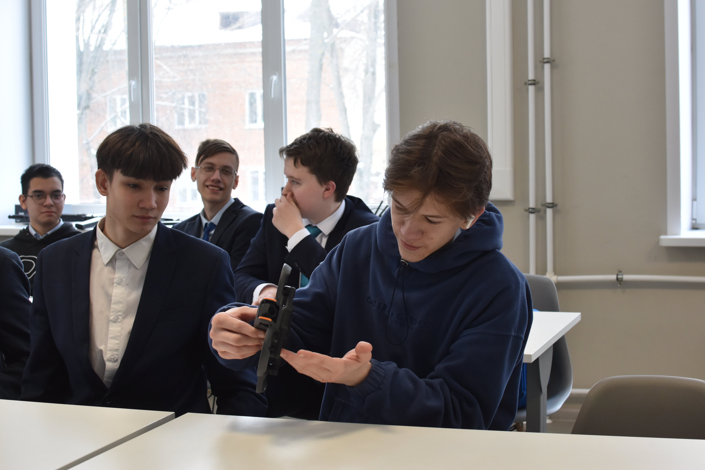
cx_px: 366
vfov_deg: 24.4
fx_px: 1087
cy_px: 227
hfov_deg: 35.9
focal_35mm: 56
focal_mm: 35
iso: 1000
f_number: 5.6
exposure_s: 1/160
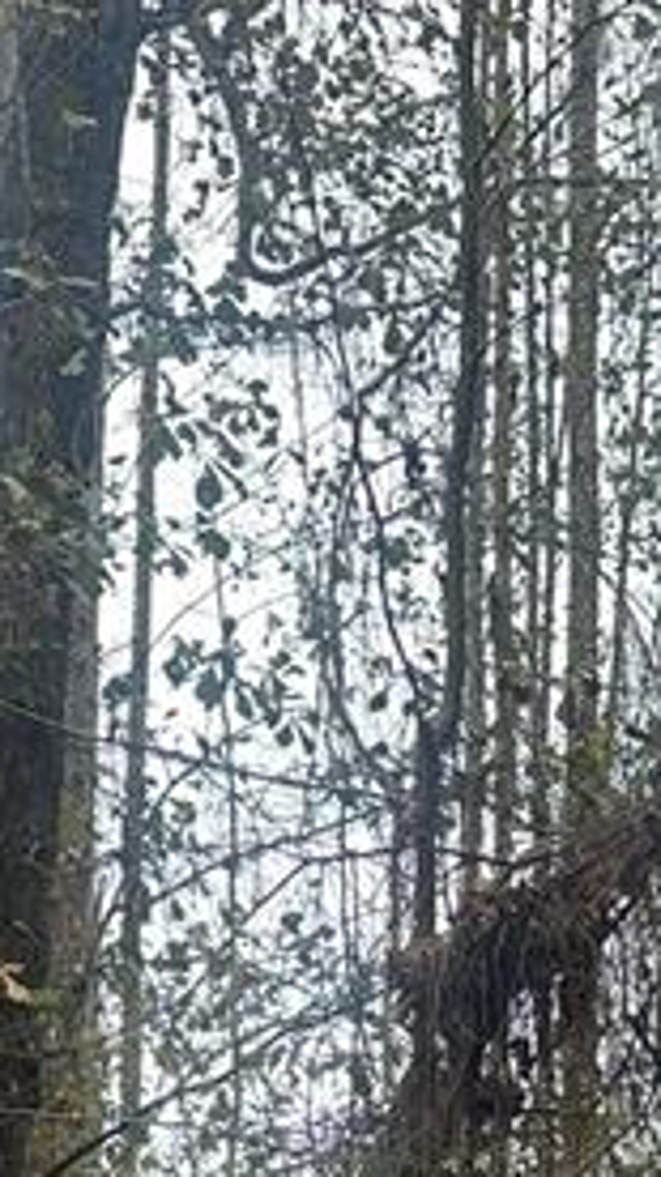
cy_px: 1603
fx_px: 3026
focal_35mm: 97
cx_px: 648
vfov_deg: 19.9
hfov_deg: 12.3
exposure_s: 1/417
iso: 80
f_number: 1.78
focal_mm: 6.86
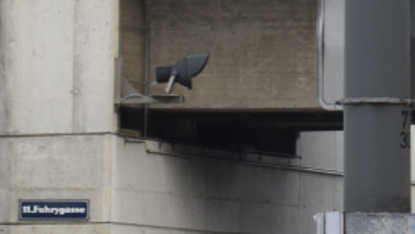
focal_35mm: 359
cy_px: 4
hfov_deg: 5.8
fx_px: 3953
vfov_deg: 3.4
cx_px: 958
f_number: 8
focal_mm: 48
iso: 400
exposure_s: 1/250
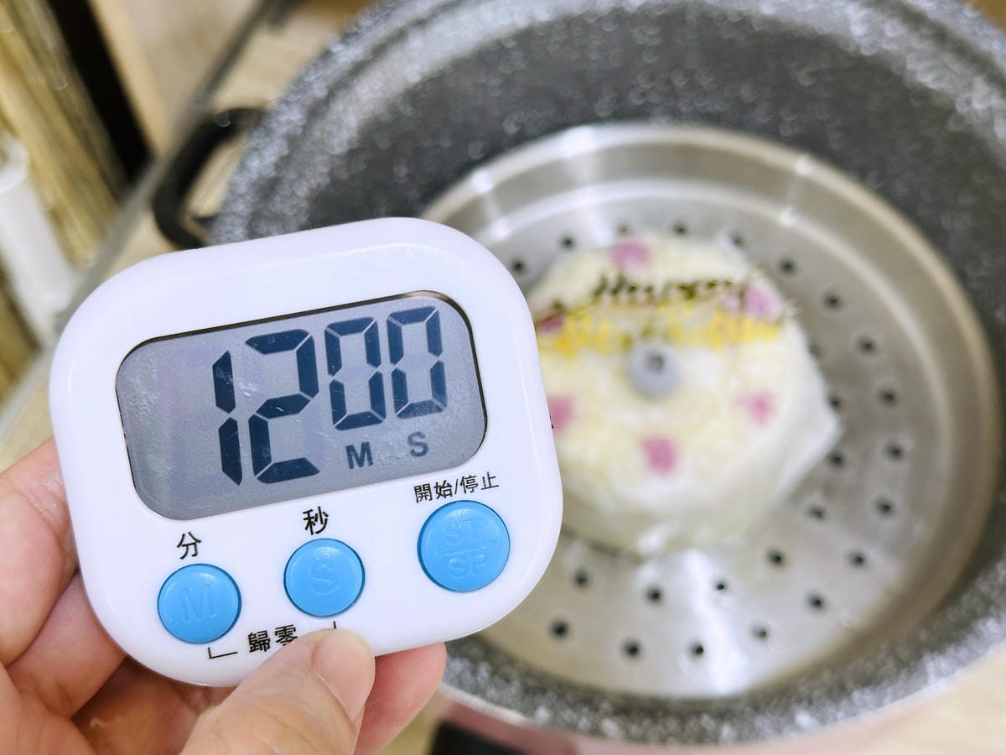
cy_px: 378
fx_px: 1395
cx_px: 503
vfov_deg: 30.3
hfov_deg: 39.7
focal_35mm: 48
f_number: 1.78
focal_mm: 6.86
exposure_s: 1/60
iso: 125
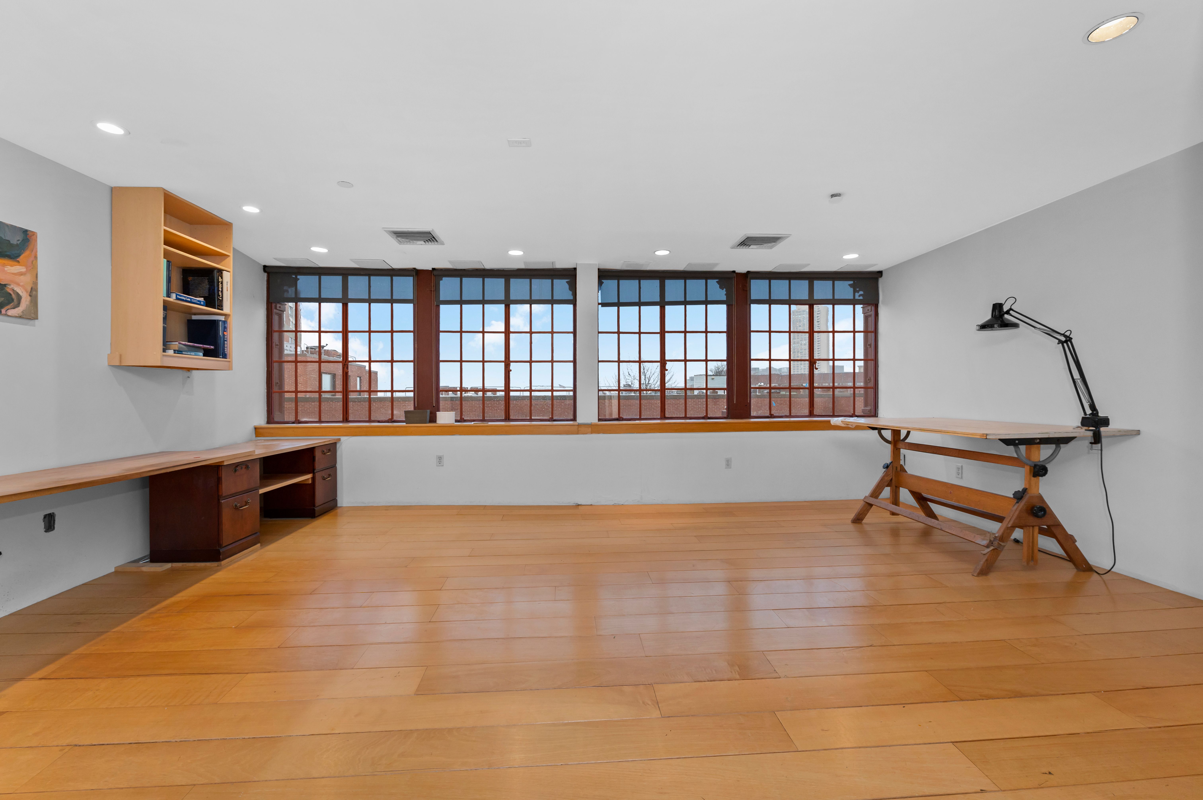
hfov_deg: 104.3
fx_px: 468
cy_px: 400
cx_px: 602
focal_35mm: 14
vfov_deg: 81.1
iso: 800
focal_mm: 14
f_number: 5.6
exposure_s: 1/100
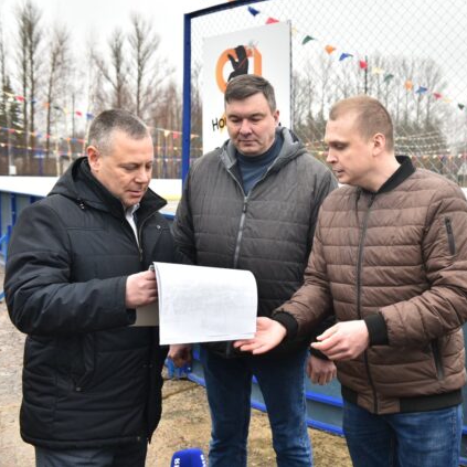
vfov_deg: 37.6
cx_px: 350
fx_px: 687
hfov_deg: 36.7
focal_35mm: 45
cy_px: 232
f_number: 4
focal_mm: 35
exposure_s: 1/400
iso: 500
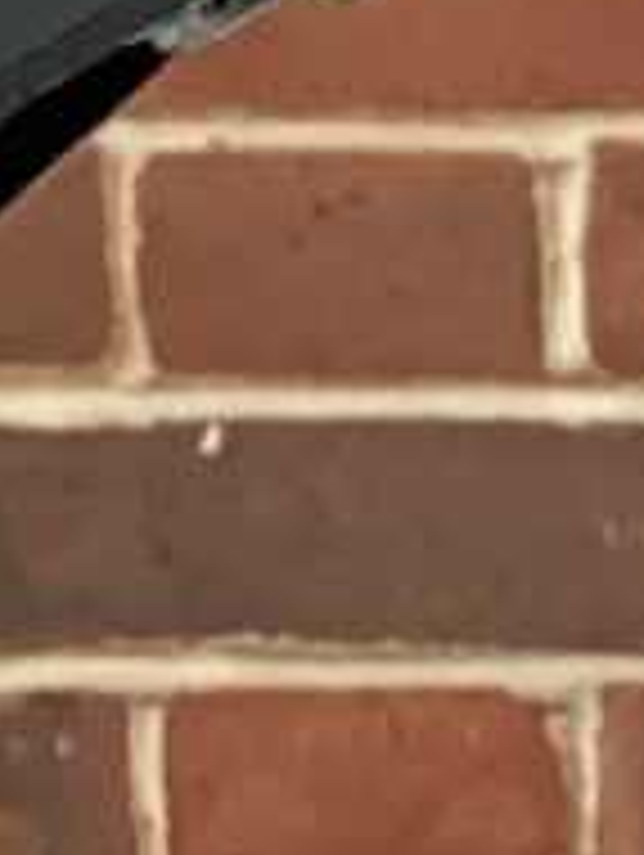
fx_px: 7747
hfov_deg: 4.7
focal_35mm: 313
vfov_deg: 6.0
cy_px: -1431
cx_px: 1000
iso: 320
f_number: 2.4
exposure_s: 1/40
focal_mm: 3.3
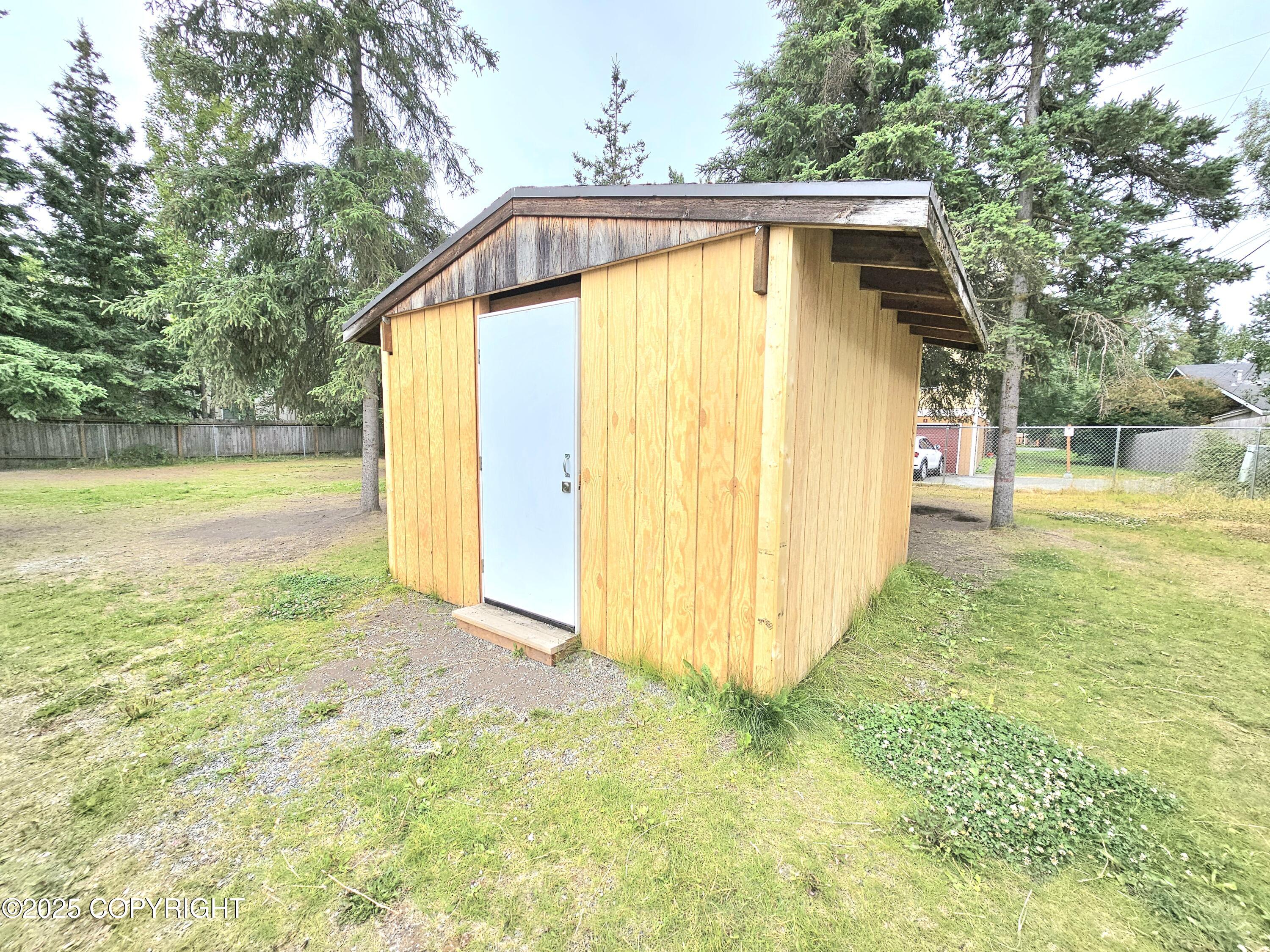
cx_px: 635
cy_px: 476
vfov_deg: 89.9
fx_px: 477
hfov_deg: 106.2
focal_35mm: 13
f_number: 2.2
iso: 50
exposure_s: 1/1429
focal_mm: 2.2
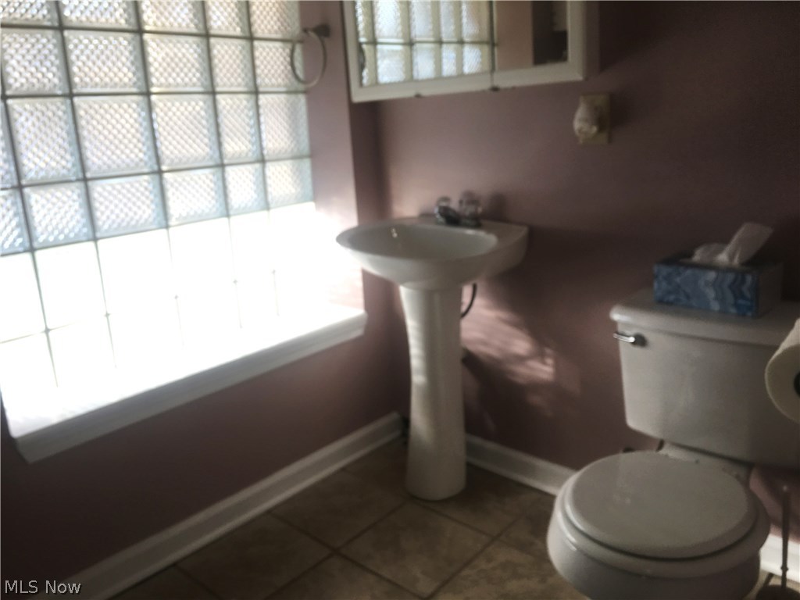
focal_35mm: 29
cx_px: 400
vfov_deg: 48.2
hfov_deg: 61.7
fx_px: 670
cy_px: 300
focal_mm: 4.15
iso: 25
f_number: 2.2
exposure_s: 1/89
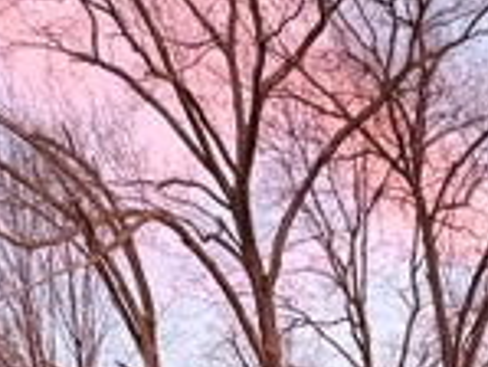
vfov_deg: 17.6
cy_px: 727
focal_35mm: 60
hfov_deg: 29.6
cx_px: 508
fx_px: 847
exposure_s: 1/37
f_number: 2.2
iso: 1000
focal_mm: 2.22
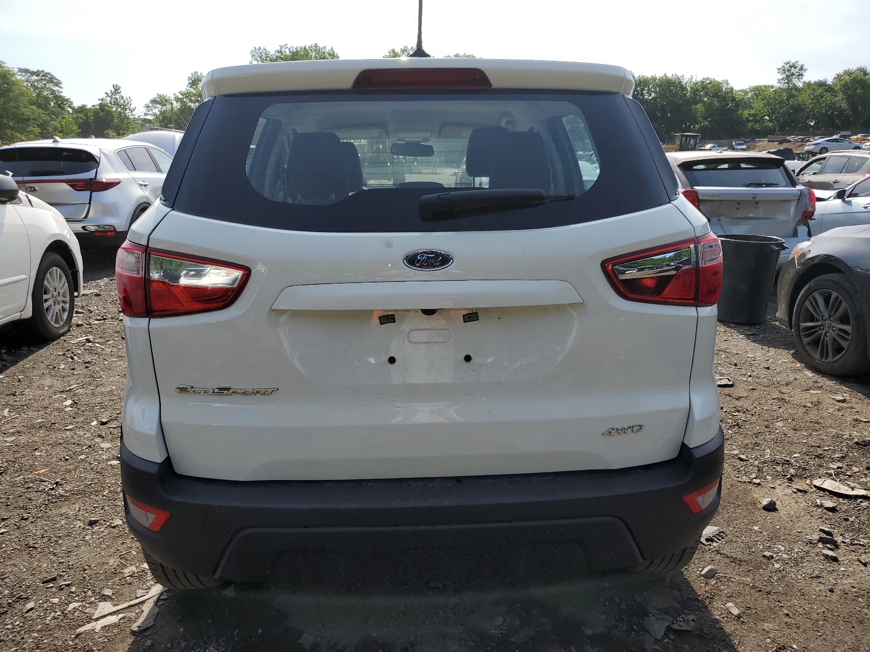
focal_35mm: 26
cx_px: 435
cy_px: 326
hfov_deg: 67.3
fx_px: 653
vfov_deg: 53.1
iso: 50
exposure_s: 1/3333
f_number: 1.5
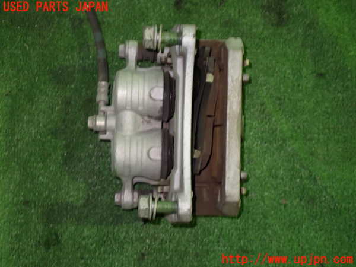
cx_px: 178
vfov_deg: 30.9
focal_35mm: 47
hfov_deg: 40.4
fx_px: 483
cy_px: 134
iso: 800
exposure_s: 1/13
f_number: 3.1
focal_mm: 8.4
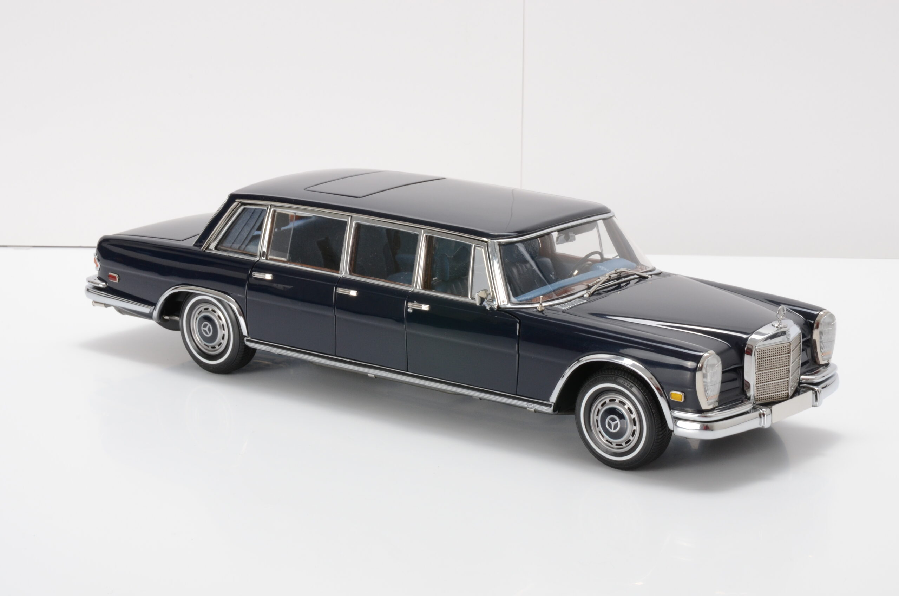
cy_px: 298
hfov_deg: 19.5
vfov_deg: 13.0
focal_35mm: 105
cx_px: 450
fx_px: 2617
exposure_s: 1/10
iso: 500
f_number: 20
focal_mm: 70
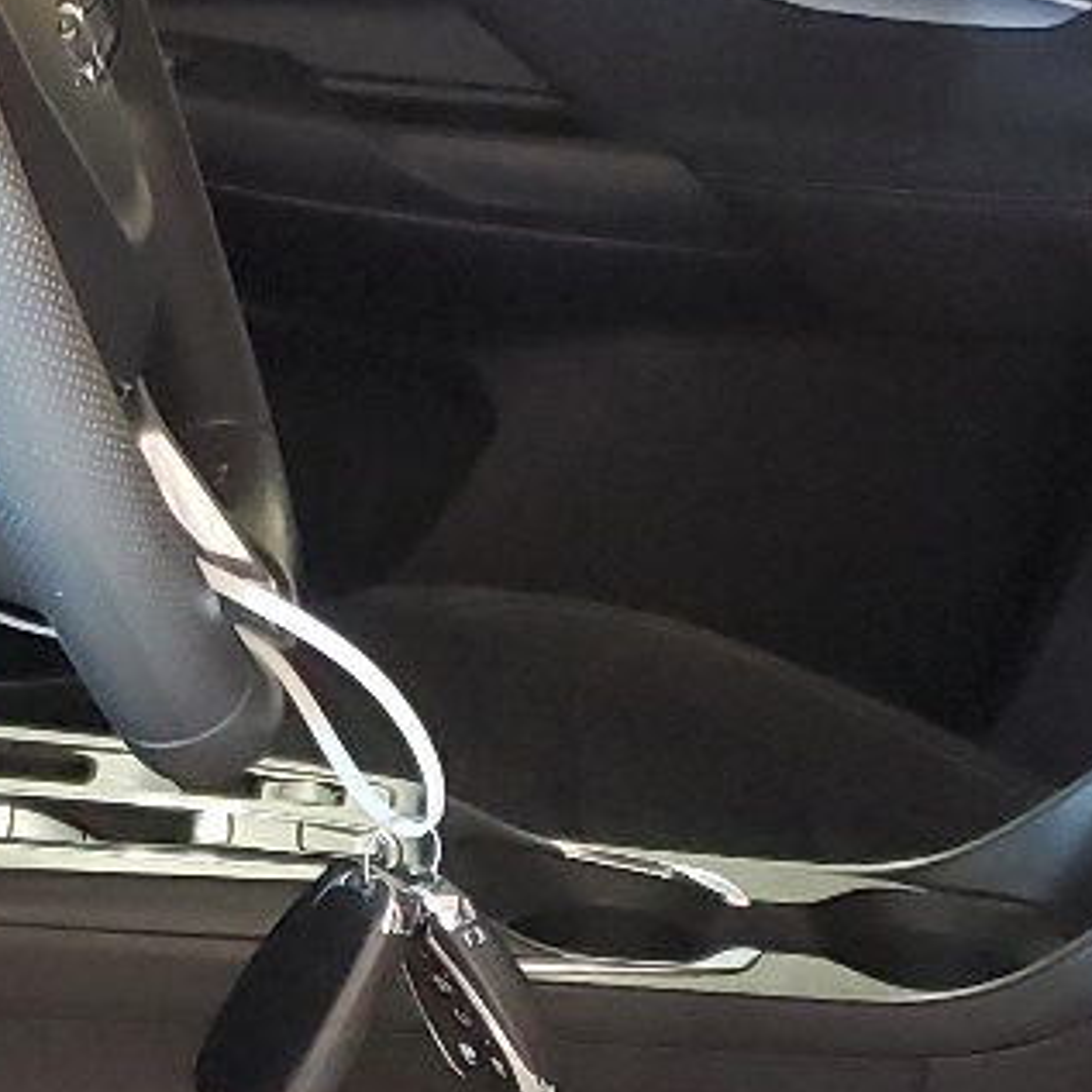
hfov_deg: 15.0
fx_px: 4140
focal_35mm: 116
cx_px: 503
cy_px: 1157
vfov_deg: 14.7
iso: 318
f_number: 1.5
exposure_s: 1/30
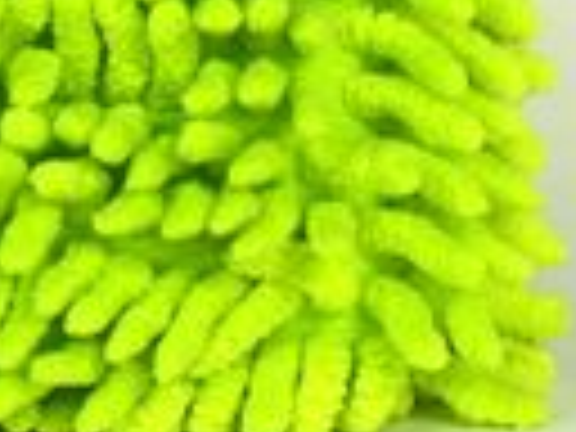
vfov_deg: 3.1
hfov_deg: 4.2
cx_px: 90
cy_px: -477
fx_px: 7867
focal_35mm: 473
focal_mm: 78.8
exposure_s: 1/160
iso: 100
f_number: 4
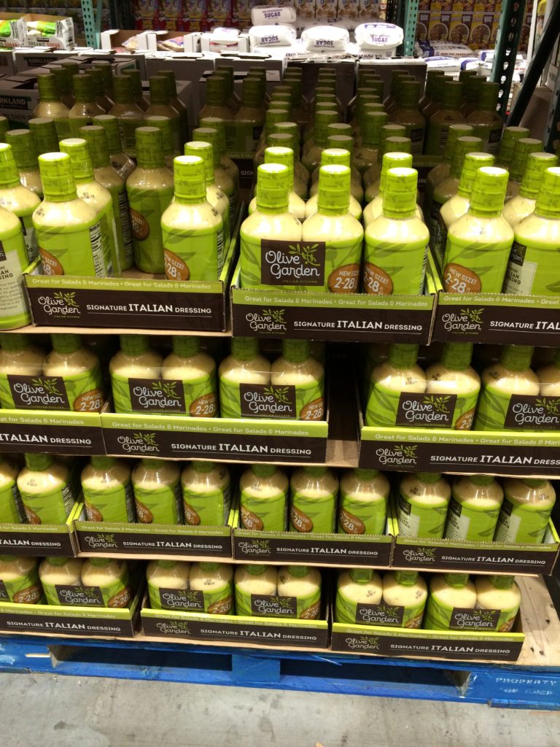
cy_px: 374
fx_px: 626
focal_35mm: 29
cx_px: 280
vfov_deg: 61.7
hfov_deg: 48.2
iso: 100
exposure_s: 1/30
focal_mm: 4.15
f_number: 2.2
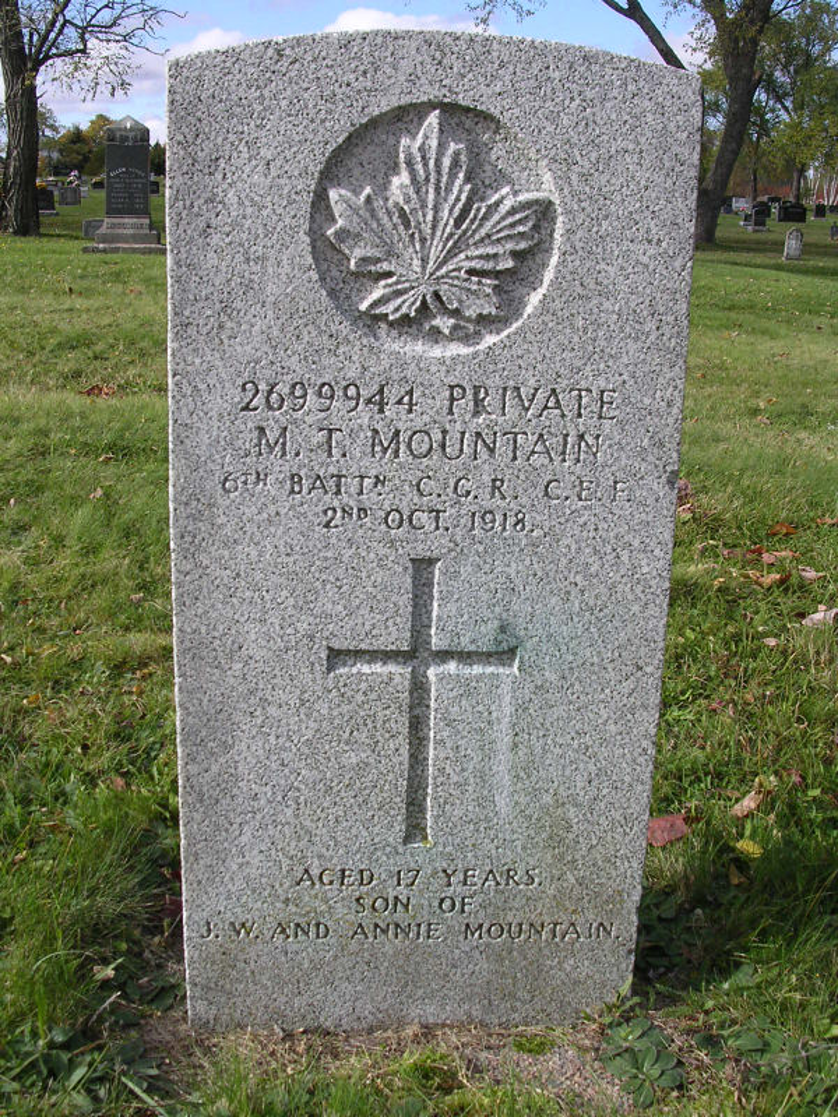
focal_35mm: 38
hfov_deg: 37.7
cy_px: 558
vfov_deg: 49.0
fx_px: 1227
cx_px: 419
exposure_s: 1/211
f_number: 5.6
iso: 100
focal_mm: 5.8
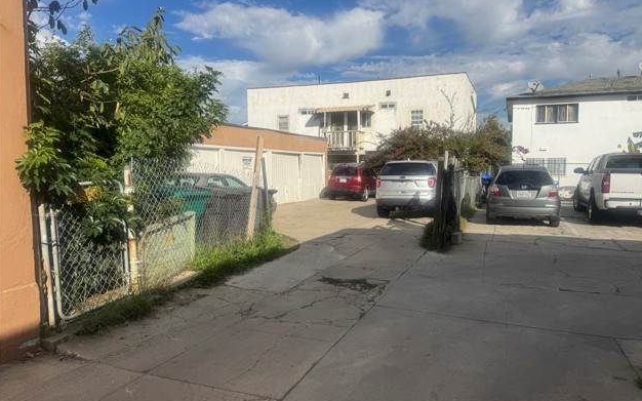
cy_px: 203
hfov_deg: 70.4
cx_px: 322
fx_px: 455
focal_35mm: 26
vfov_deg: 47.6
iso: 80
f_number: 1.78
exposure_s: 1/7092
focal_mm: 6.76
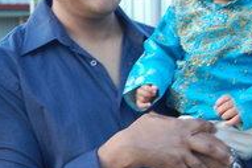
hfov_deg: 11.9
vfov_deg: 8.0
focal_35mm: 171
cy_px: 85
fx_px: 1196
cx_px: 16
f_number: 4.5
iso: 400
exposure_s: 1/60
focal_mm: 34
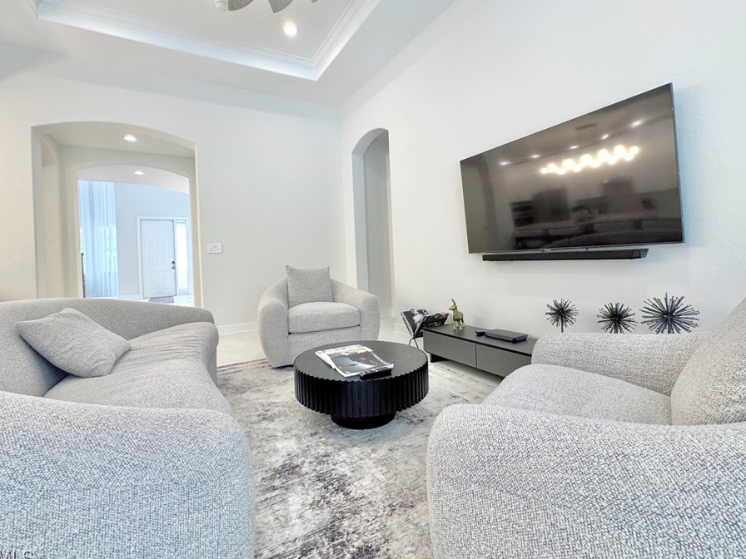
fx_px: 345
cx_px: 357
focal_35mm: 16
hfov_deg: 94.4
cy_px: 256
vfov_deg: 78.0
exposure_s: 1/120
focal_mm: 2.22
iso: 200
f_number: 2.2
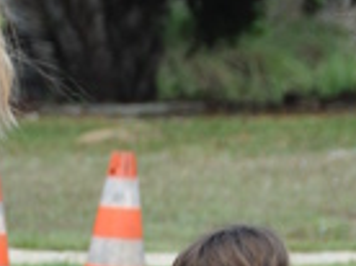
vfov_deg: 2.8
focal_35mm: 528
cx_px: -4
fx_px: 5417
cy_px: 408
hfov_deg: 3.8
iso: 200
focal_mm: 105
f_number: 8
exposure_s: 1/250
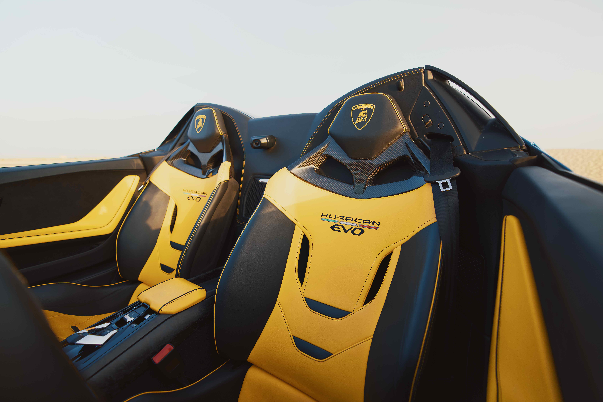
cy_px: 201
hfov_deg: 96.7
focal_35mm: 16
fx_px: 268
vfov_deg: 73.8
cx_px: 302
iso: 100
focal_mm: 16
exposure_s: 1/100
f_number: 3.2
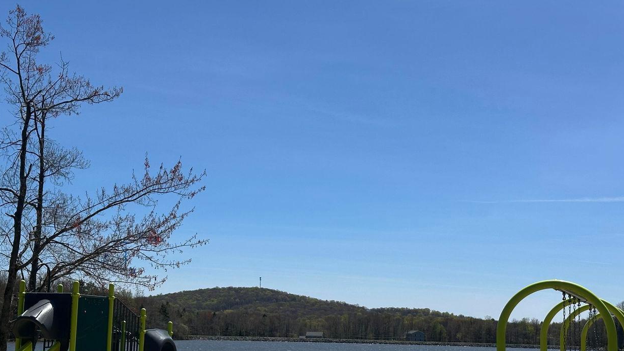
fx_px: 960
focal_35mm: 58
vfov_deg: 20.7
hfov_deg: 36.0
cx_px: 302
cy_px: 219
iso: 64
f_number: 1.78
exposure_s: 1/7634
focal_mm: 6.86
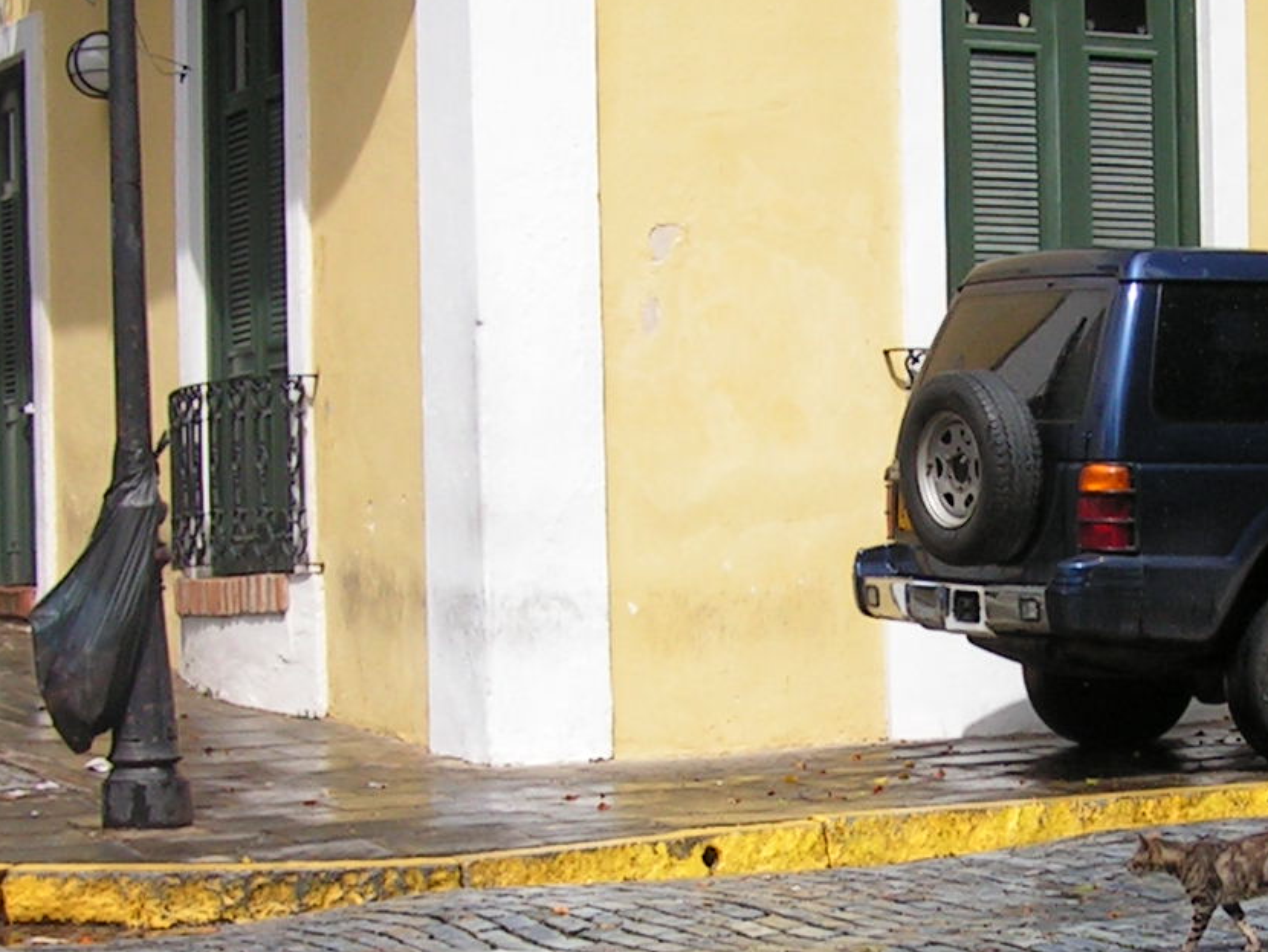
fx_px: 3811
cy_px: 706
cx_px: 1045
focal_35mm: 104
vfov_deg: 14.2
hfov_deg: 18.7
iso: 50
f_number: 2.8
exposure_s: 1/1000
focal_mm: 6.3
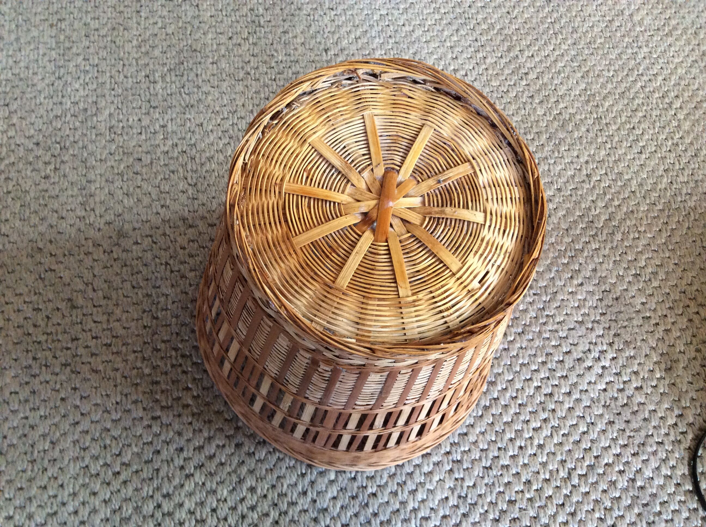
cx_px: 353
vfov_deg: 44.1
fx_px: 652
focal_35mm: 32
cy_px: 264
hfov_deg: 56.9
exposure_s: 1/25
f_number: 2.4
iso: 160
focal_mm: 3.3
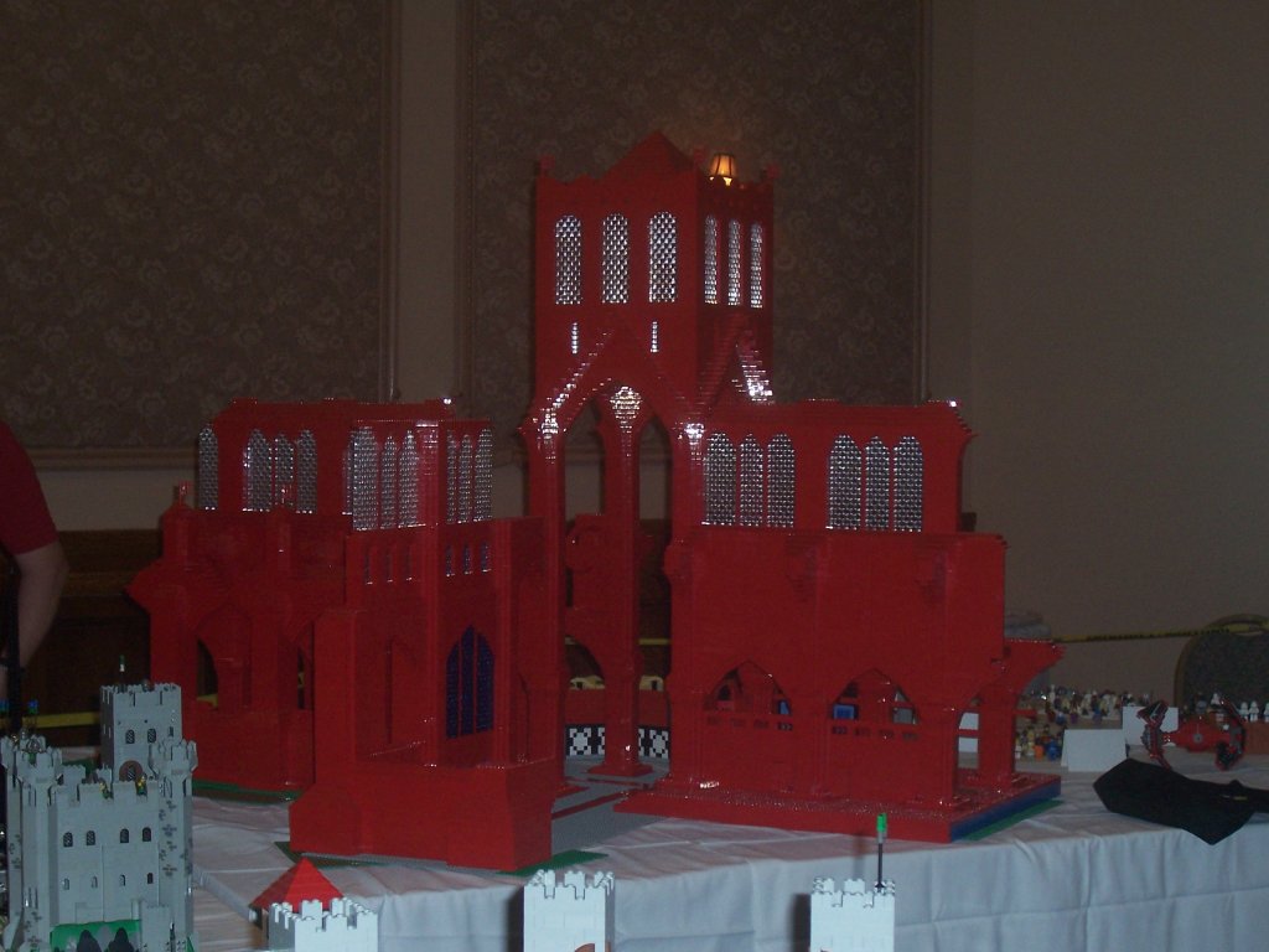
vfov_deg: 22.3
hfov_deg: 29.4
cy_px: 476
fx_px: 2420
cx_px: 634
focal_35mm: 66
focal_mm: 10.8
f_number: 4
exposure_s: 1/90
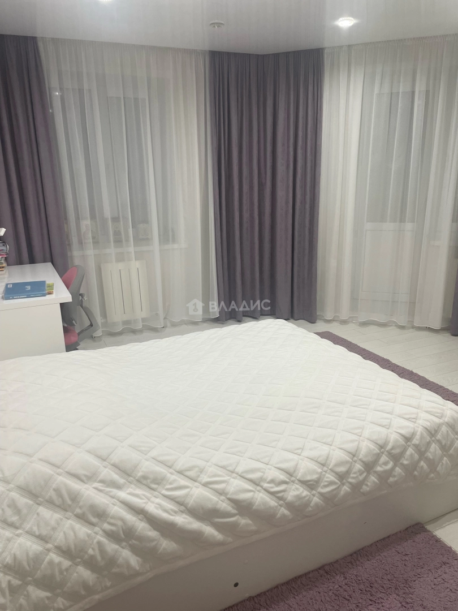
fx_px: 459
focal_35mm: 26
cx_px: 229
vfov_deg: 67.3
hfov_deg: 53.1
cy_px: 306
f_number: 1.6
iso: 80
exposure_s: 1/50
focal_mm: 4.2
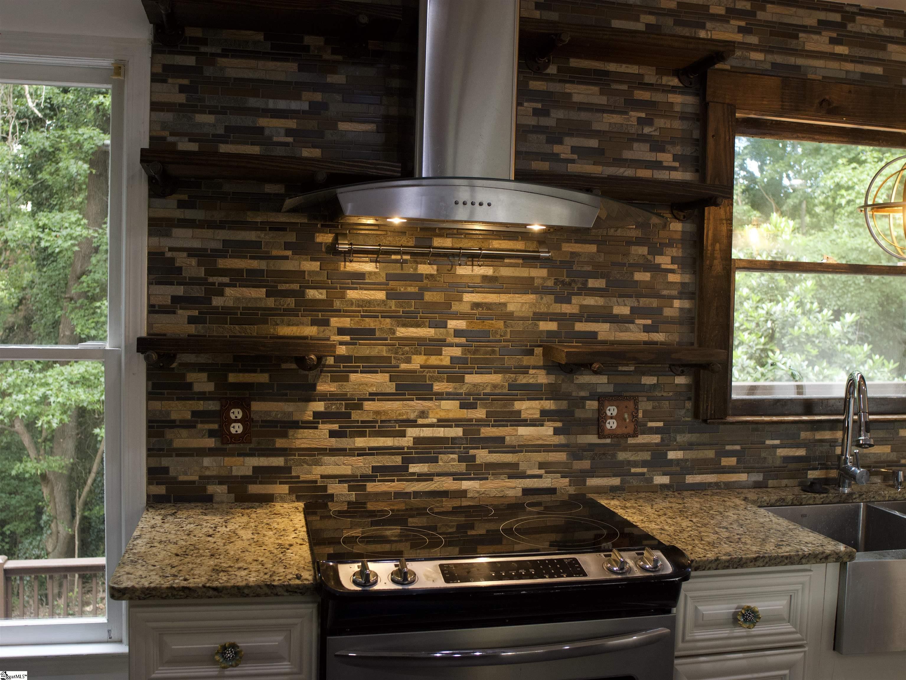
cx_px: 453
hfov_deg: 56.8
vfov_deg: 44.2
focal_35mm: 32
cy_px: 340
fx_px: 838
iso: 1000
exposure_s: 1/125
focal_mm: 16
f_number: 2.8
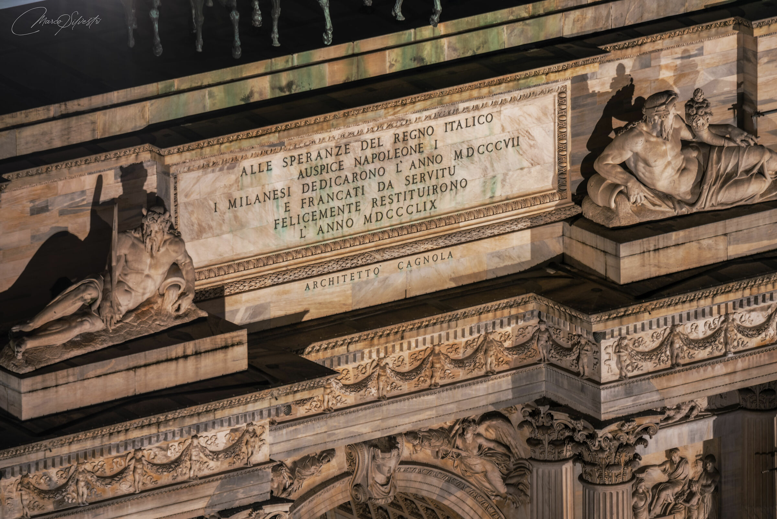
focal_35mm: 600
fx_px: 12954
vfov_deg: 2.3
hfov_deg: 3.4
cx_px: 388
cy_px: 260
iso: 100
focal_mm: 600
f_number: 10
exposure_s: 25
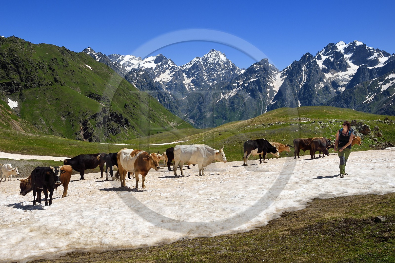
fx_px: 373
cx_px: 198
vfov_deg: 38.9
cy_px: 132
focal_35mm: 34
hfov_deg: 55.8
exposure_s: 1/250
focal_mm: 34
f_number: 18
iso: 200
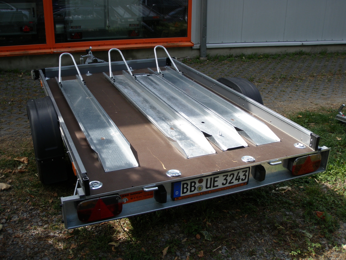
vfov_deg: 37.7
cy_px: 130
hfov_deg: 49.0
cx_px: 173
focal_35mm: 38
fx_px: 380
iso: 50
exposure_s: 1/125
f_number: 4.5
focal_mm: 6.7
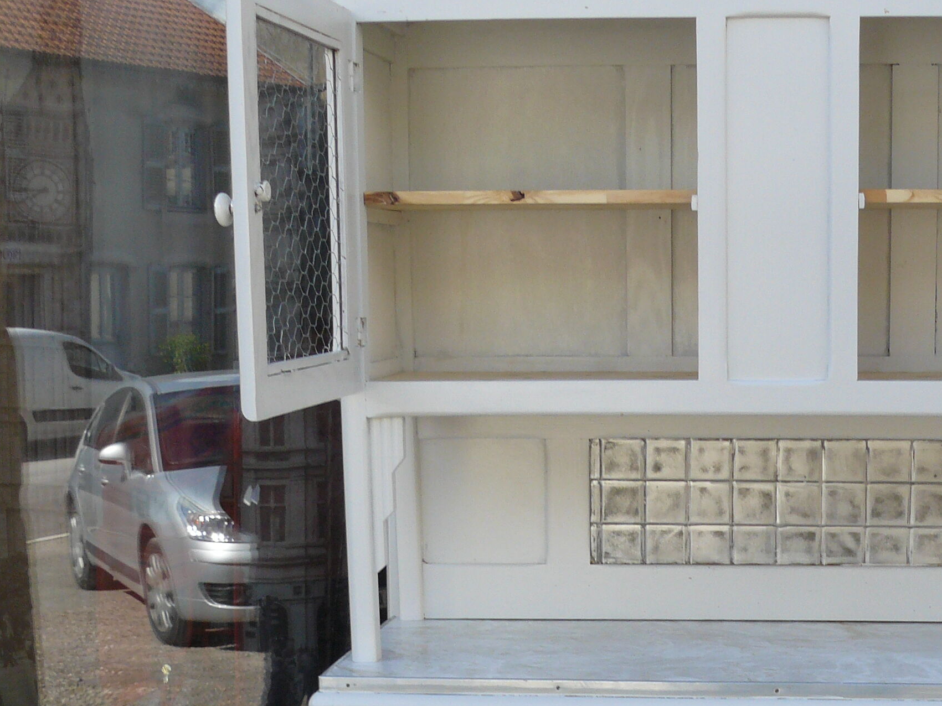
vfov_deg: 22.2
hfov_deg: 29.3
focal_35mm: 65
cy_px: 601
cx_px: 727
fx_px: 1769
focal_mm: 6
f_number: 4
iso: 100
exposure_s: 1/200
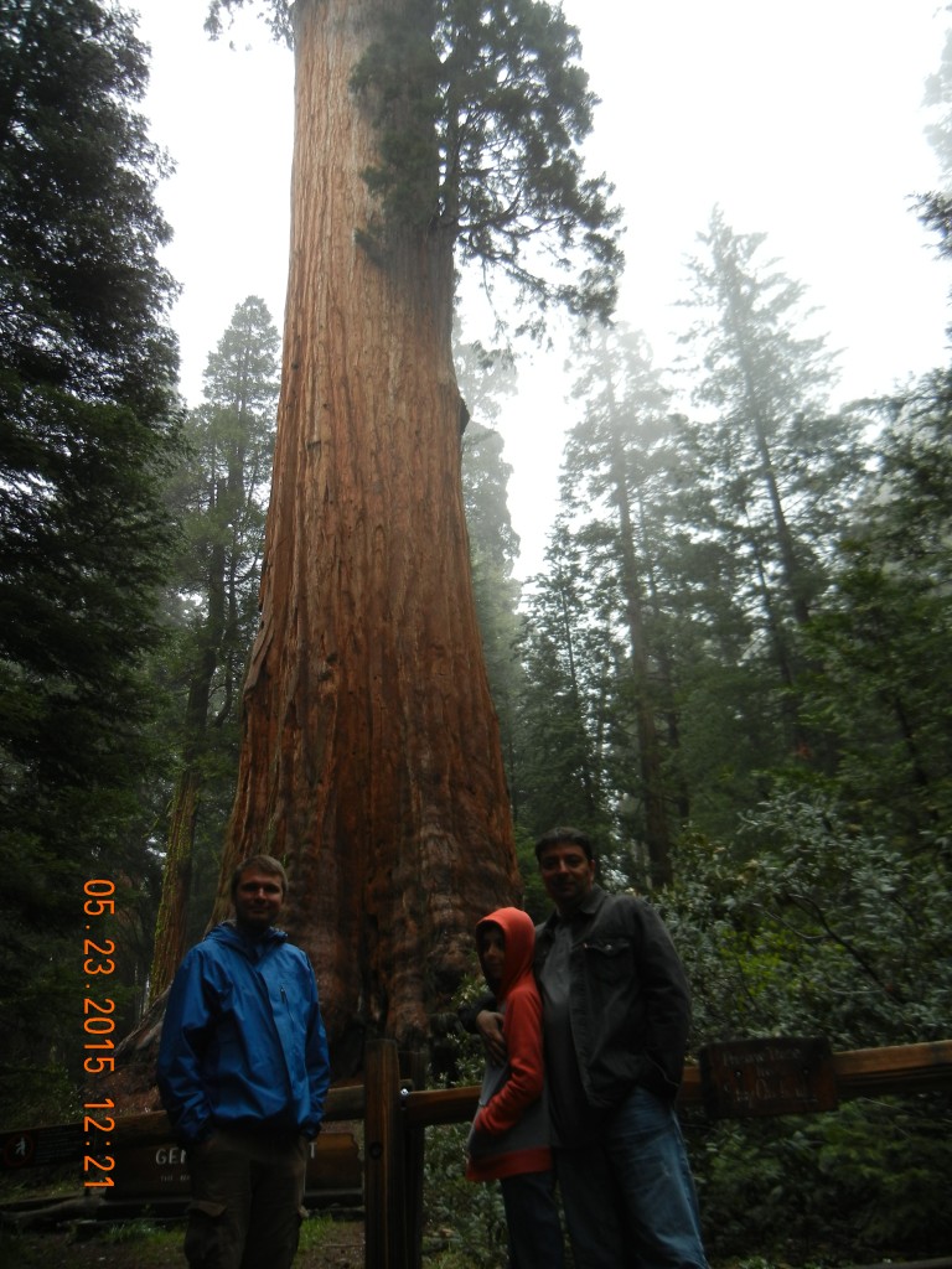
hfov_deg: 46.8
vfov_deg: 60.0
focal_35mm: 30
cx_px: 476
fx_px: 1100
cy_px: 634
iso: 160
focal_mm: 5.4
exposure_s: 1/290
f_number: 3.5
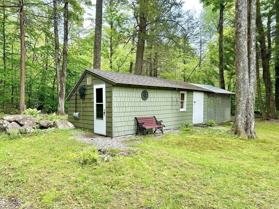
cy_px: 104
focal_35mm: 24
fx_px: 193
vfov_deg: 56.8
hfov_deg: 71.6
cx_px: 140
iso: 80
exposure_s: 1/611
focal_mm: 6.86
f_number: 1.78
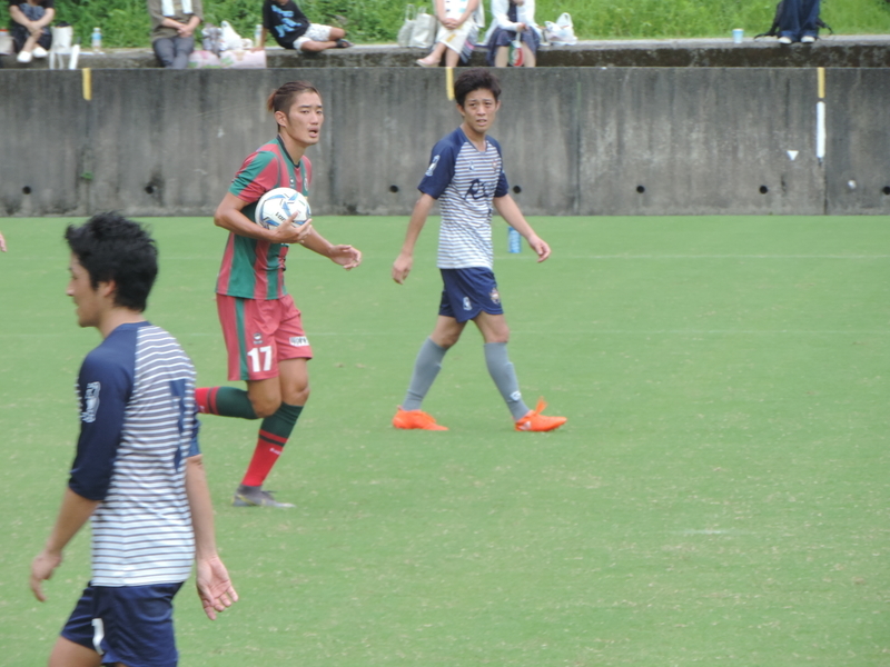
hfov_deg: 4.6
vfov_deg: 3.4
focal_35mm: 435
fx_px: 11184
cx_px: 445
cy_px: 334
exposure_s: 1/250
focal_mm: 77.5
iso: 180
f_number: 4.9
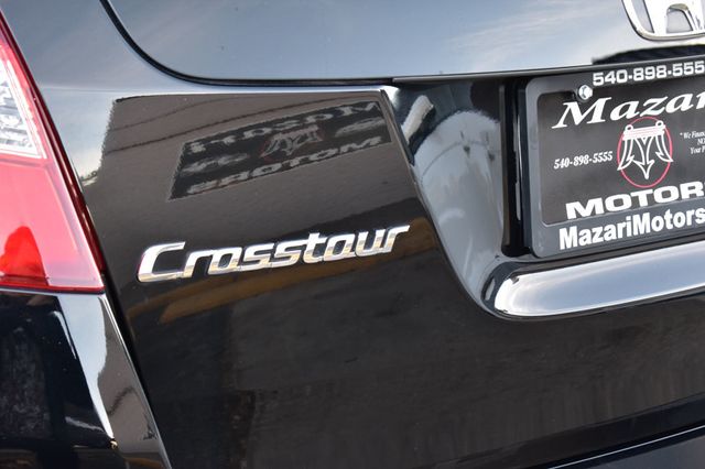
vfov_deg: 16.5
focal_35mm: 82
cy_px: 234
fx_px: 1615
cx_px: 352
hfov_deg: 24.6
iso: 400
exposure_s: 1/25
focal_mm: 55
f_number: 7.1
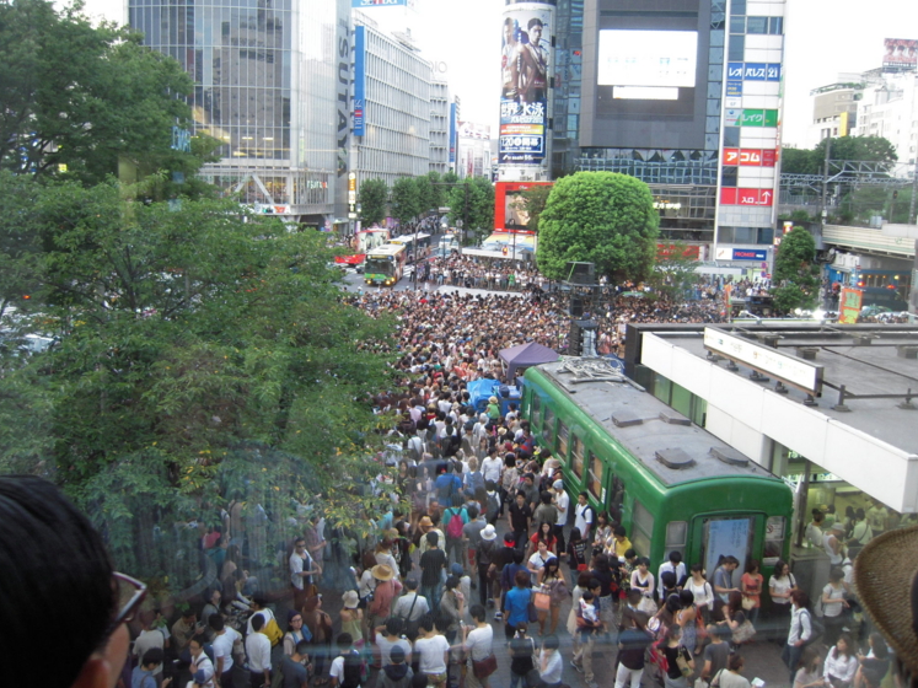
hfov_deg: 59.9
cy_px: 327
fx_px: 795
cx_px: 439
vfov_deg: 46.8
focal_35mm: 30
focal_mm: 5
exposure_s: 1/30
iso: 125
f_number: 2.7
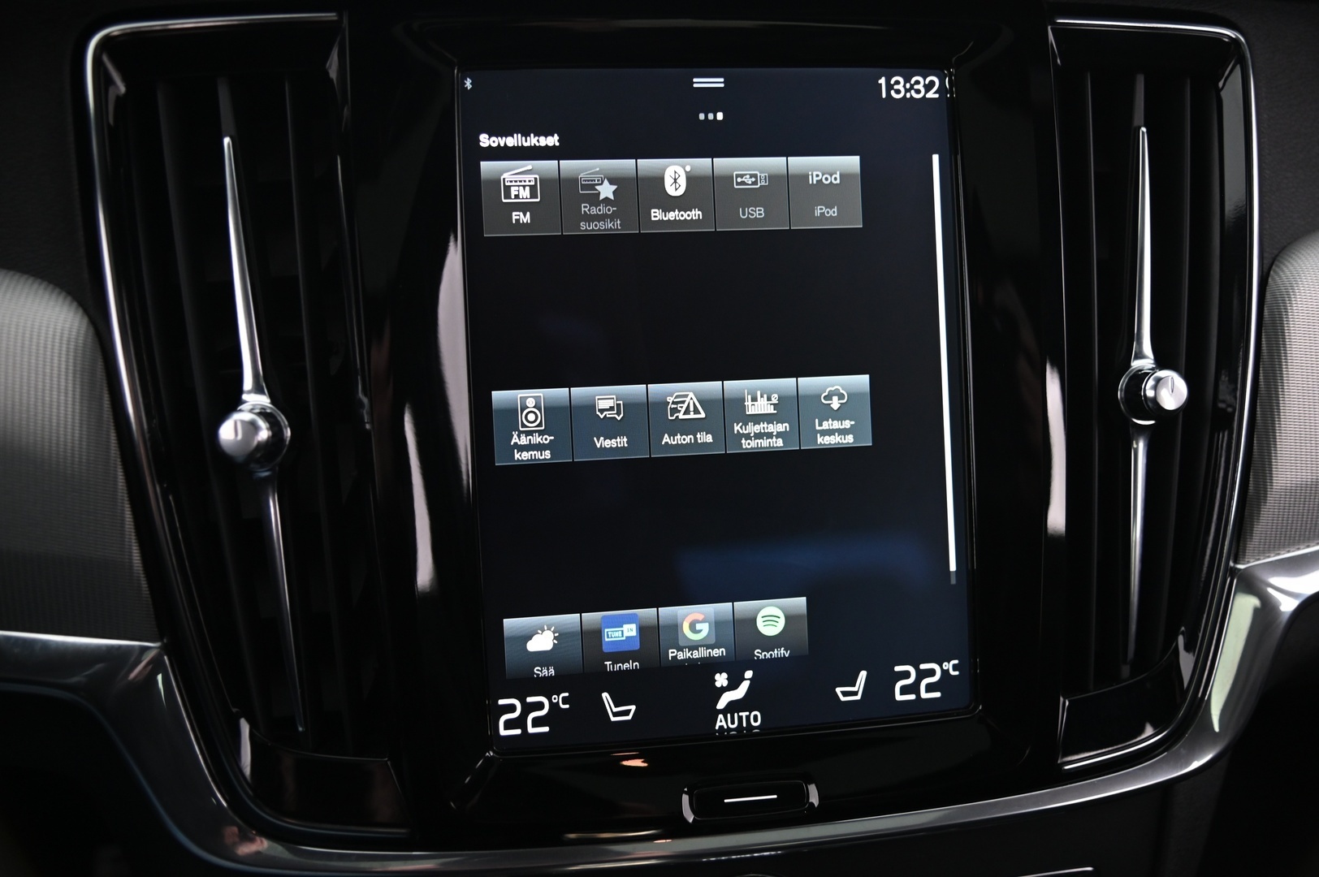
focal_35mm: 38
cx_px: 660
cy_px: 438
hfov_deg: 50.7
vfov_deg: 35.0
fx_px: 1391
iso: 2000
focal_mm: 38
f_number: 4
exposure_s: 1/20
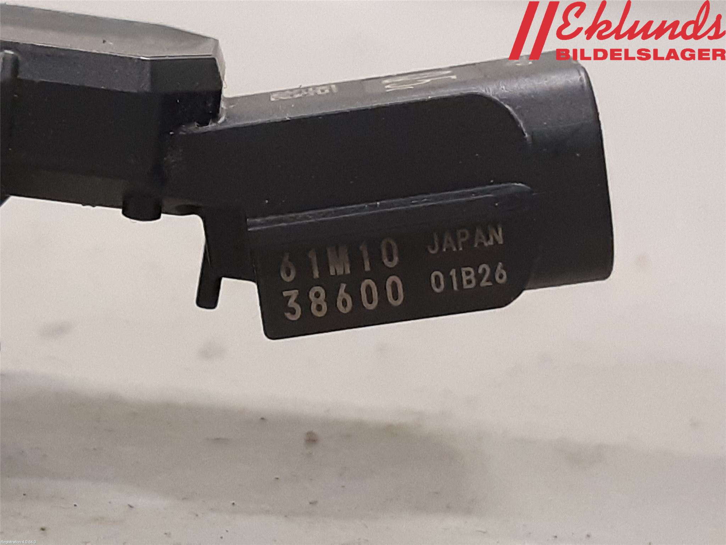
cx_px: 363
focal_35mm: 26
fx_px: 545
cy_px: 272
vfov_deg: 53.1
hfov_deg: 67.3
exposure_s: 1/50
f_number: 1.7
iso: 250
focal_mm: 3.93
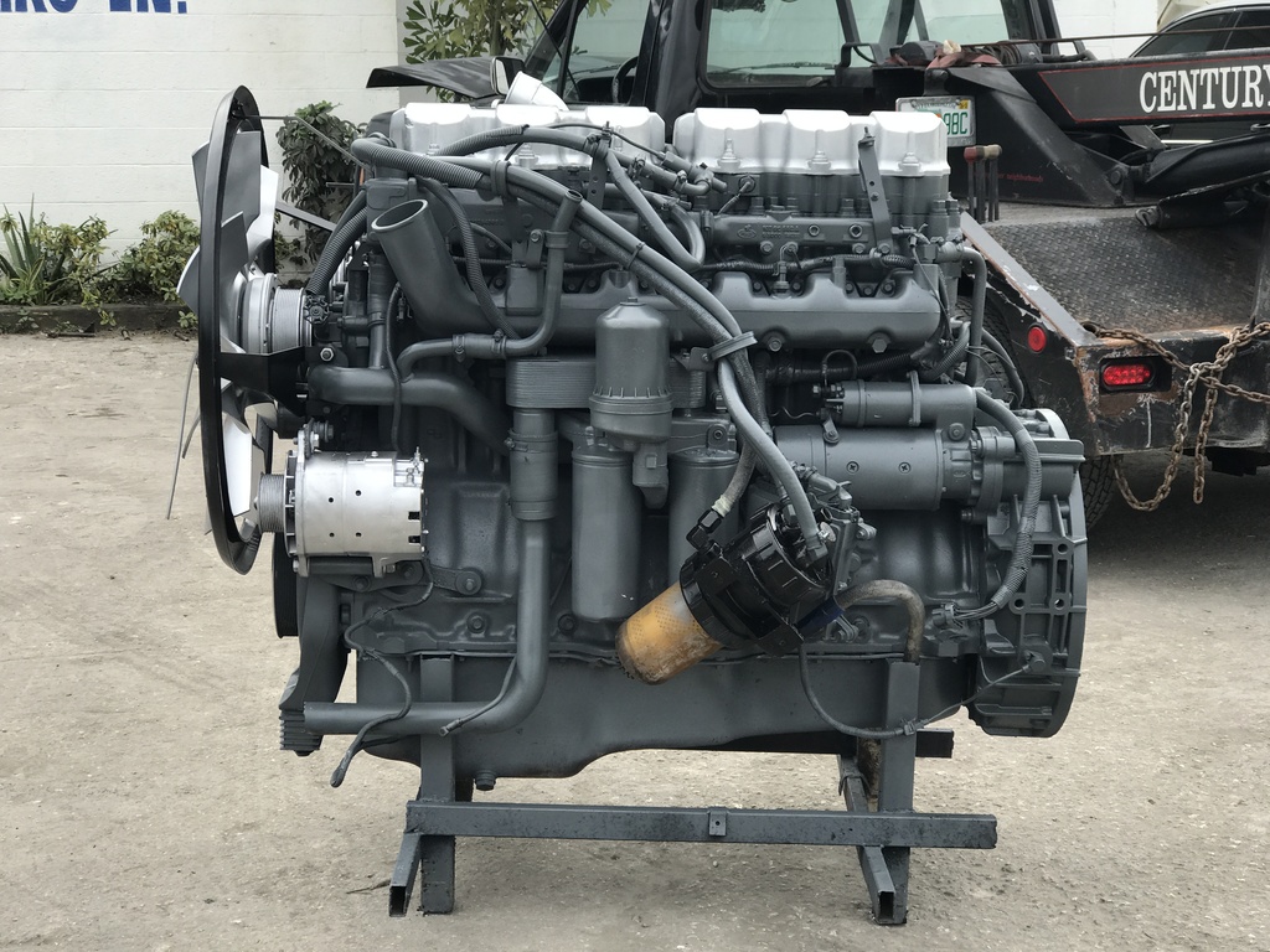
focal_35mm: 57
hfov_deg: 33.8
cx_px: 635
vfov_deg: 25.7
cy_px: 476
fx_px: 2091
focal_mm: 6.6
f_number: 2.8
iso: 20
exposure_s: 1/212
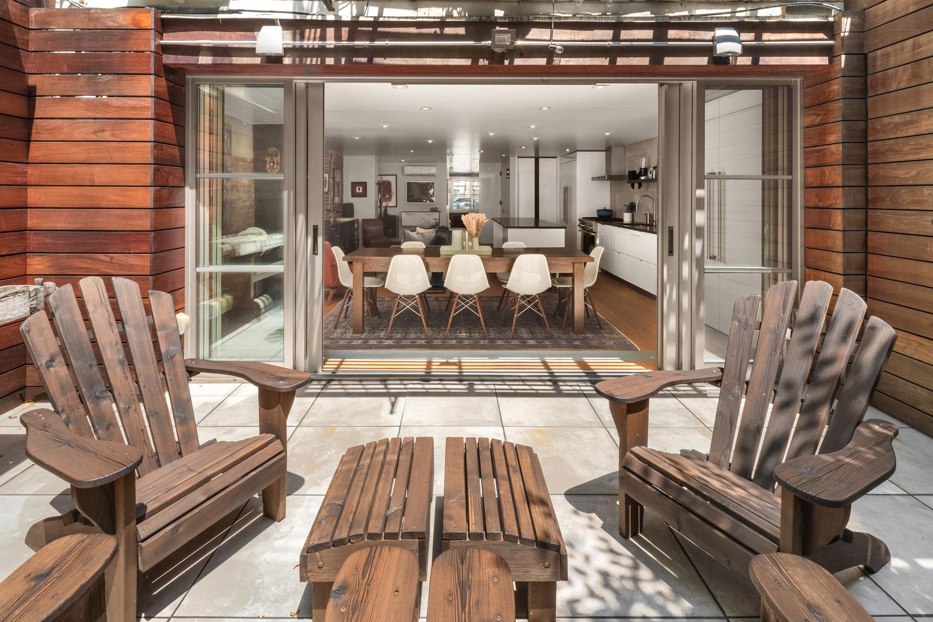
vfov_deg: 70.4
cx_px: 466
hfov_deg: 93.3
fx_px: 441
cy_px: 311
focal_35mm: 17
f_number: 22
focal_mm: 17
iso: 500
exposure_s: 1/13
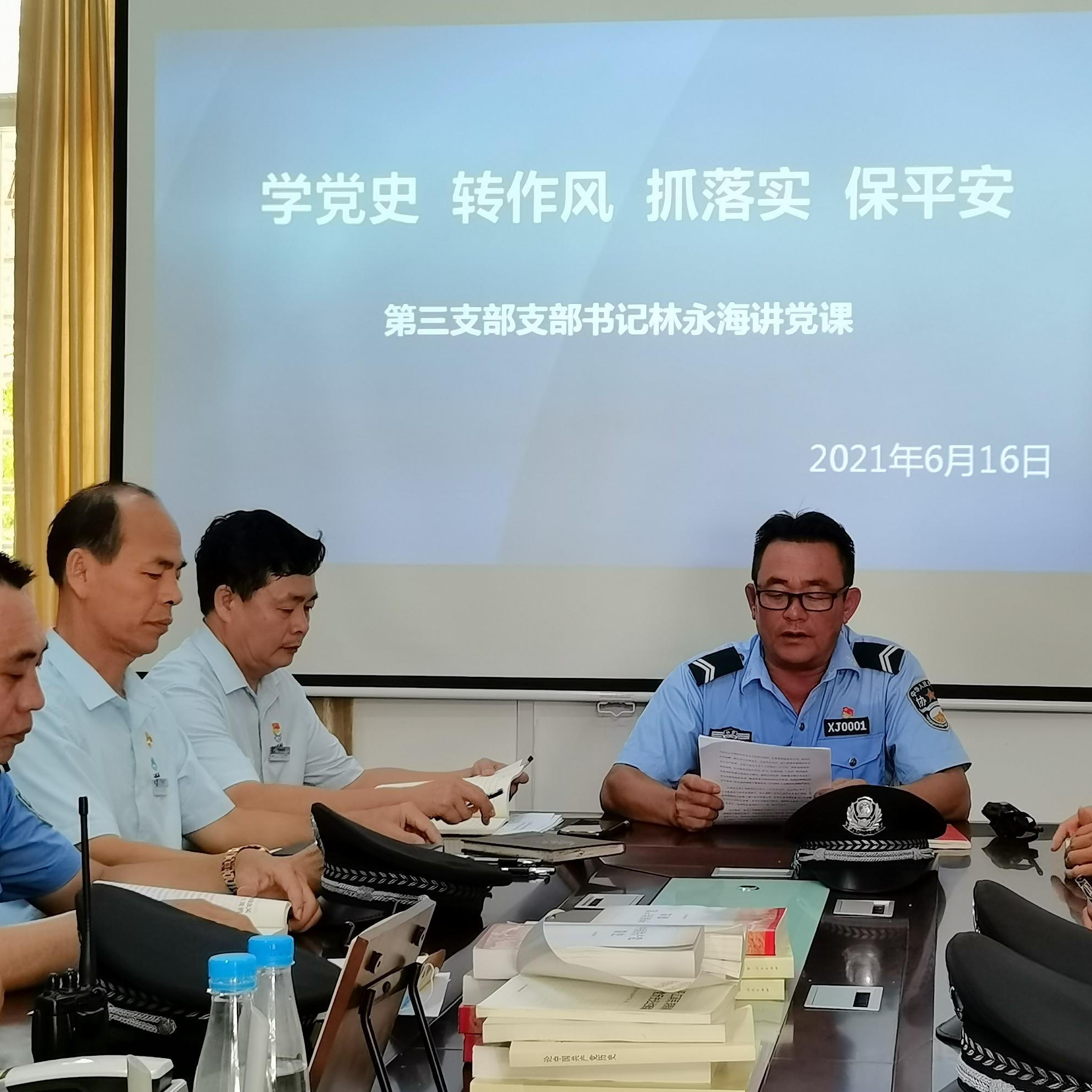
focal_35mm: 58
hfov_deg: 29.5
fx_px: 2070
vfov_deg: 29.6
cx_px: 667
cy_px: 546
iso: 250
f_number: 1.8
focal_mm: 5.58
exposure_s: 1/50
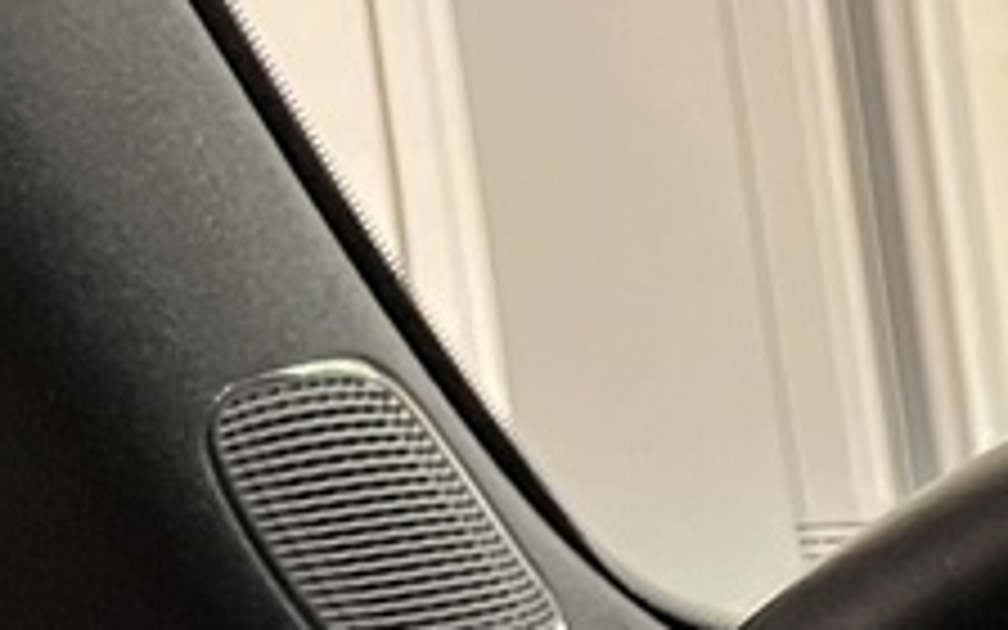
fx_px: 4862
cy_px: 2318
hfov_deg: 9.7
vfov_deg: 6.3
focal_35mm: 177
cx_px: 2822
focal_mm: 5.1
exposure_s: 1/31
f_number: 1.6
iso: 640
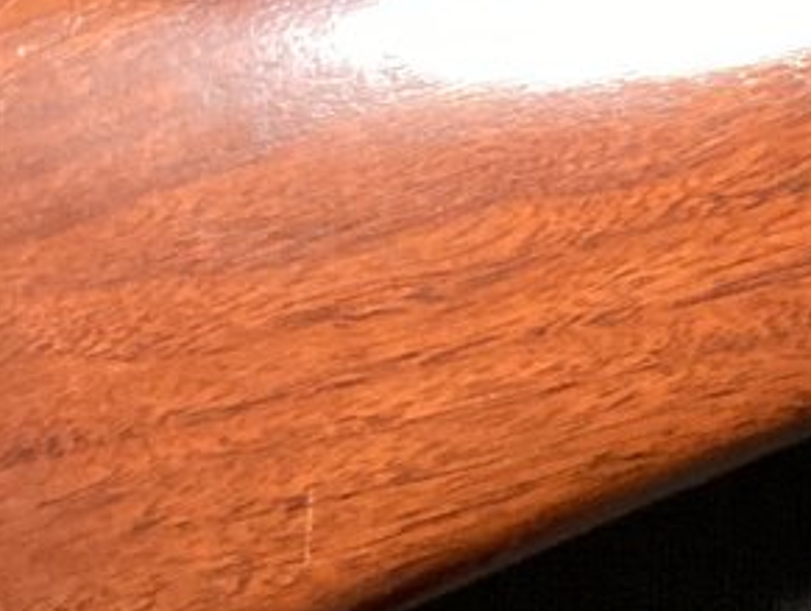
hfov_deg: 11.9
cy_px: -99
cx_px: 1038
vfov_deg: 9.1
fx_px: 3777
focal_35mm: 161
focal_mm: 3.3
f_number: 2.4
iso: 320
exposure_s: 1/40
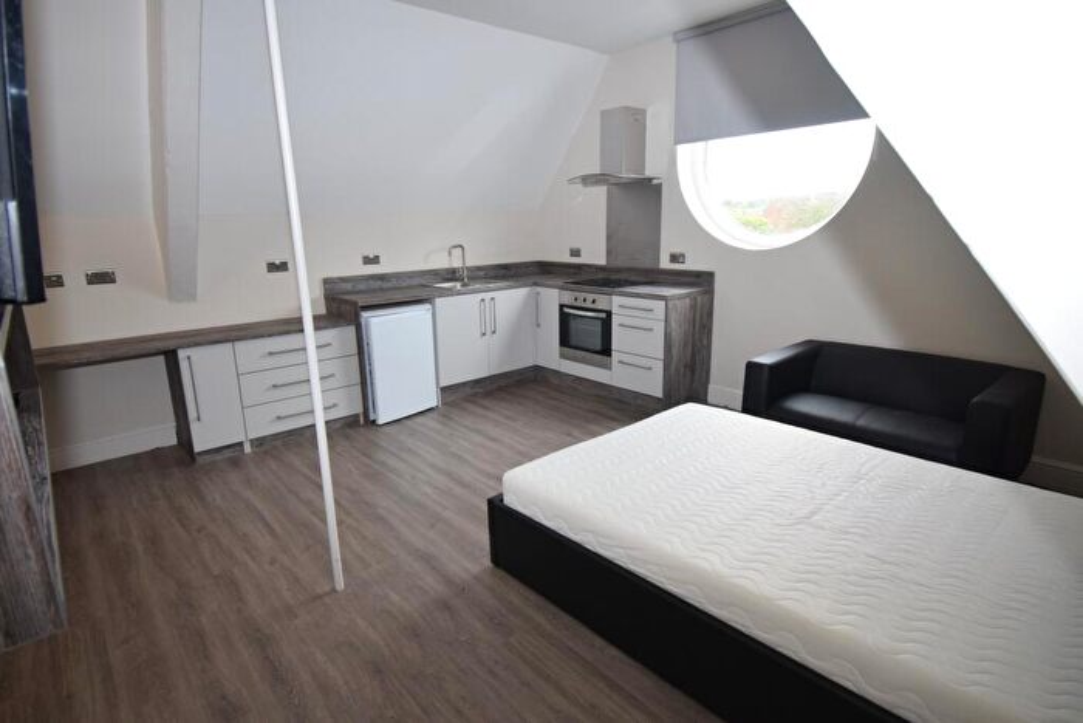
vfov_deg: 63.2
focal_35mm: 20
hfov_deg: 85.4
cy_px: 362
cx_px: 542
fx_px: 587
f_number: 4.8
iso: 560
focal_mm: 13
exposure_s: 1/60
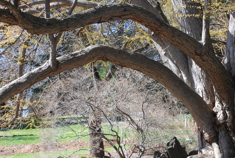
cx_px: 150
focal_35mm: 107
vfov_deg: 12.8
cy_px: 36
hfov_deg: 19.0
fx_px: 699
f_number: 4.5
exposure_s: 1/200
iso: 125
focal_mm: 35
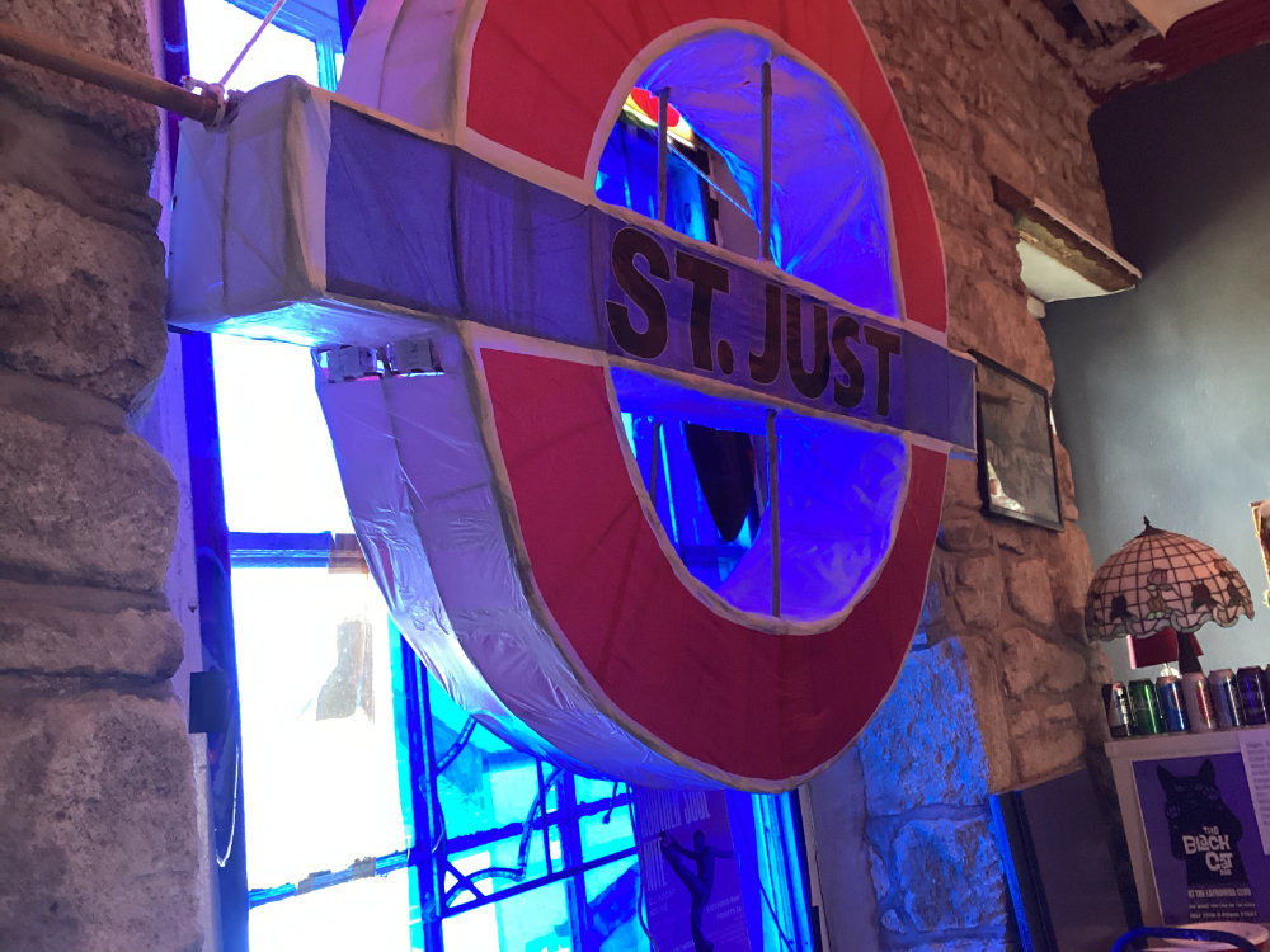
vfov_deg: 45.4
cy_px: 476
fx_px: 1137
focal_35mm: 31
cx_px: 635
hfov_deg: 58.4
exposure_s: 1/60
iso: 160
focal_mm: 3.3
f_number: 2.4
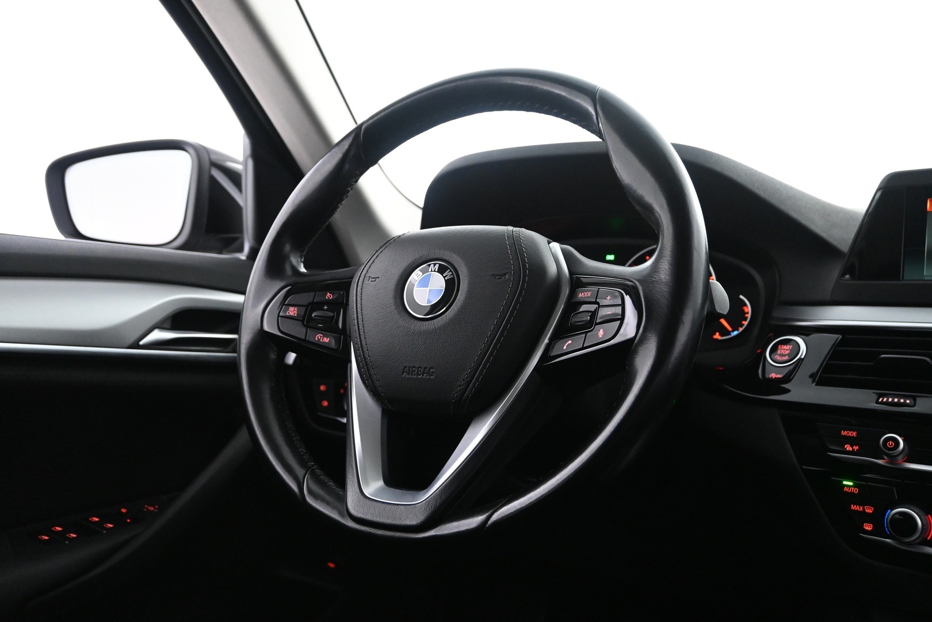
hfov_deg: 58.3
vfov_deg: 40.8
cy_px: 311
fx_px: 835
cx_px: 466
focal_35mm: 32
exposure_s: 1/40
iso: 3200
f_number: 4
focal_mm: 21.5
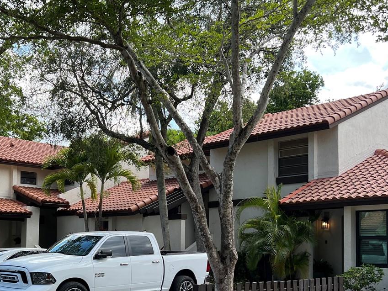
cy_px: 222
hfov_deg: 38.3
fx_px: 549
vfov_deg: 29.2
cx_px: 121
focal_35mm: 49
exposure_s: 1/991
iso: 50
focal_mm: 5.7
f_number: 1.5
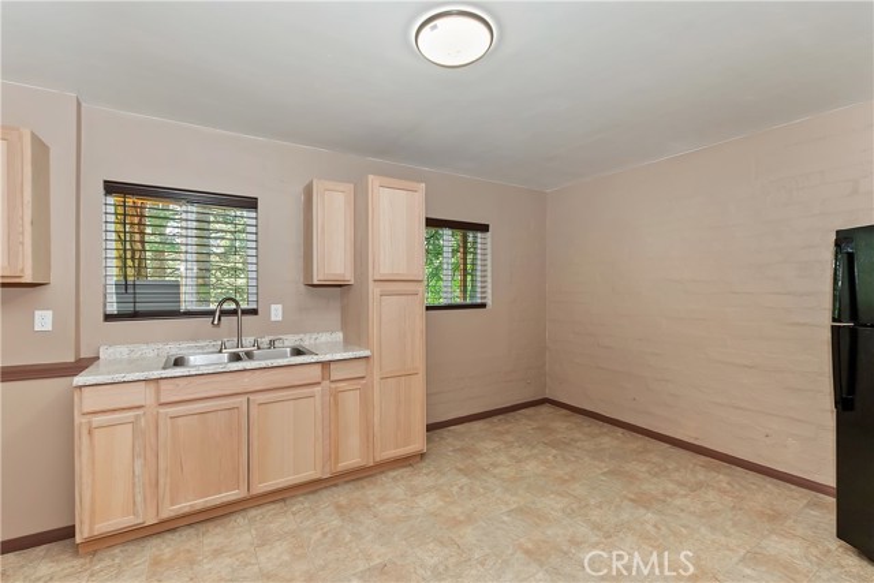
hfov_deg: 100.4
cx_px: 437
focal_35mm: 15
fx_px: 364
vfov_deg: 77.4
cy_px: 292
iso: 400
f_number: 8
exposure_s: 1/30
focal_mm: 10
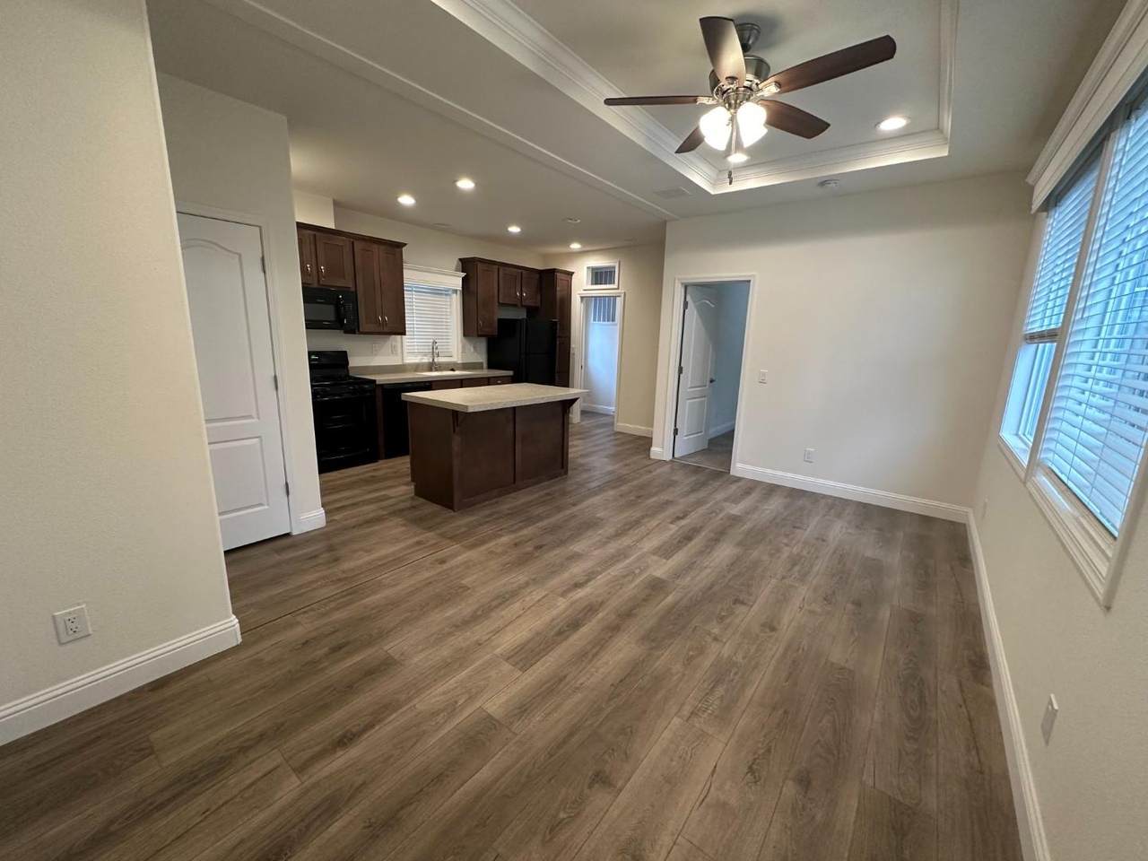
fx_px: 464
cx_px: 574
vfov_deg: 85.7
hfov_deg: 102.1
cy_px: 430
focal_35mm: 14
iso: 250
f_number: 2.2
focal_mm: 2.22
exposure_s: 1/120
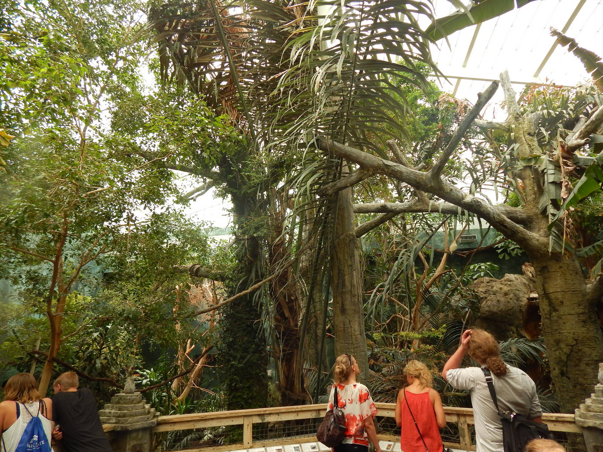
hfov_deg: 73.9
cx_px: 302
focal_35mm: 23
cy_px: 226
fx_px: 401
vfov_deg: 58.9
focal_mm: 4
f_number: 3
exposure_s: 1/200
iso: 125
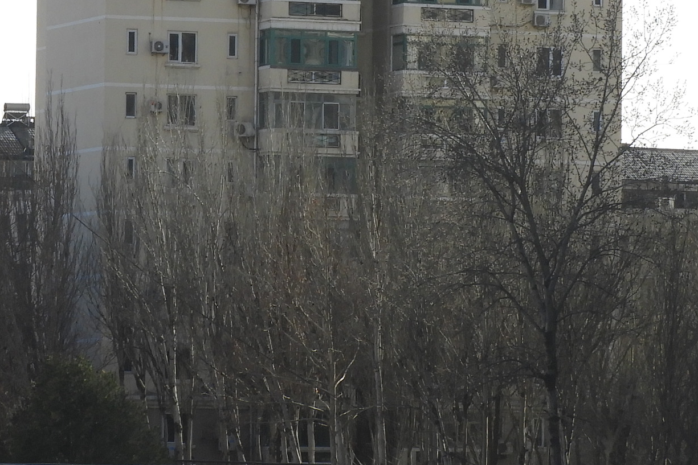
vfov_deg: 4.7
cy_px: 24
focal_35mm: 291
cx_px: 345
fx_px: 5642
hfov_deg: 7.1
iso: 100
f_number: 4.8
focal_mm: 18.8
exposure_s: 1/500
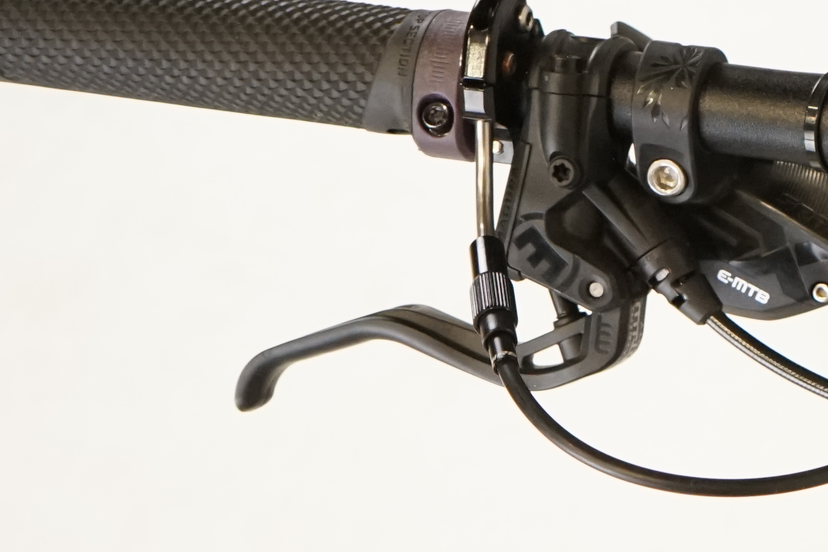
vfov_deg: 11.5
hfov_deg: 15.3
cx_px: 1385
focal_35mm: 119
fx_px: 2737
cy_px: 288
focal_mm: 33
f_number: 5.6
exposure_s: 1/200
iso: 2500
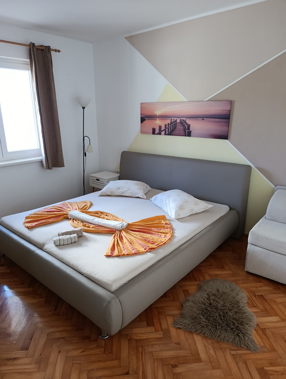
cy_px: 190
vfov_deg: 73.8
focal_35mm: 23
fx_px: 253
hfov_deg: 59.0
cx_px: 143
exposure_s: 1/50
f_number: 1.65
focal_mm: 6.11
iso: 884
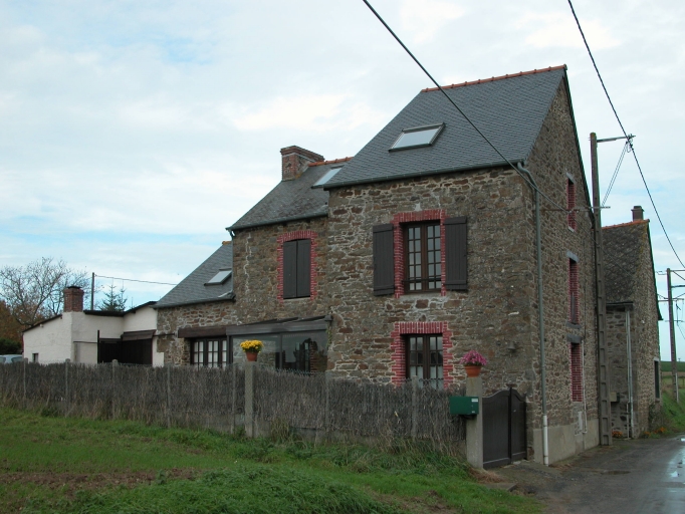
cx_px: 342
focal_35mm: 46
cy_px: 257
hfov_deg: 41.2
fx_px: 911
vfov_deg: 31.5
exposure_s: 1/196
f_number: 5.3
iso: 100
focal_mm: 11.6
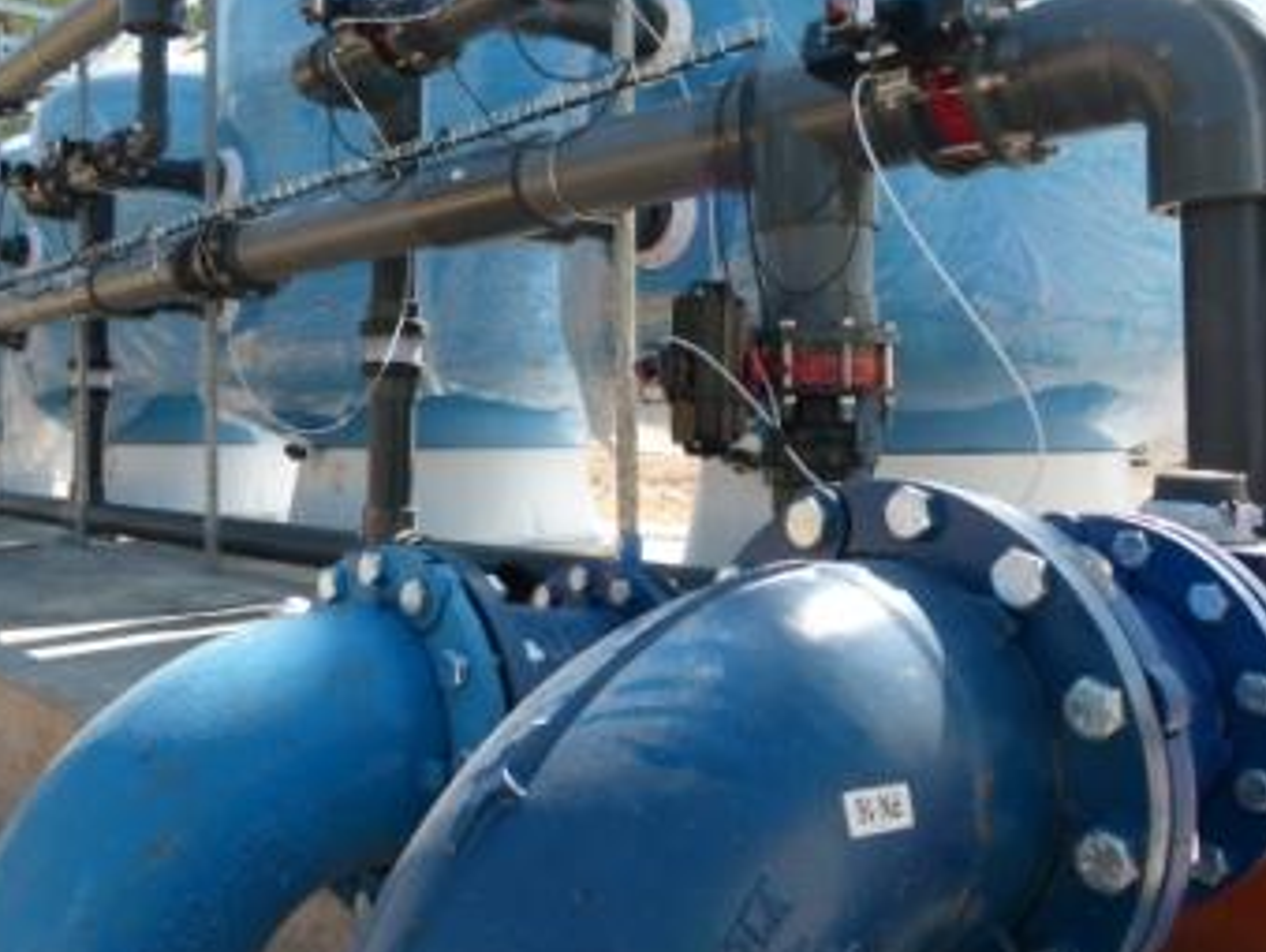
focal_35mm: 33
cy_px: 351
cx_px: 635
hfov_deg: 55.3
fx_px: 1208
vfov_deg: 42.7
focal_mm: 4.5
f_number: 4
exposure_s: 1/250
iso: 100
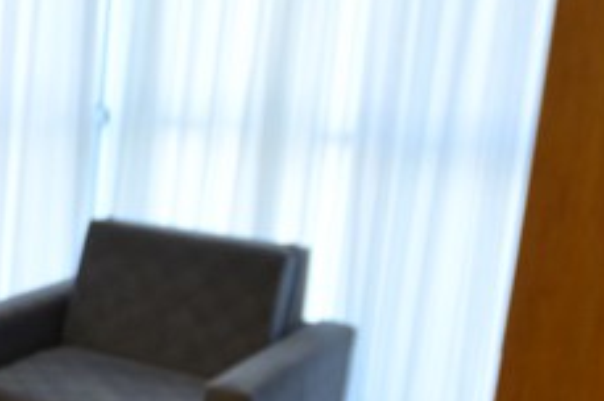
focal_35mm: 67
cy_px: 251
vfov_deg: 20.2
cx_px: -203
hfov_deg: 25.5
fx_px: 1123
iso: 500
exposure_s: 1/60
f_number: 4
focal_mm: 10
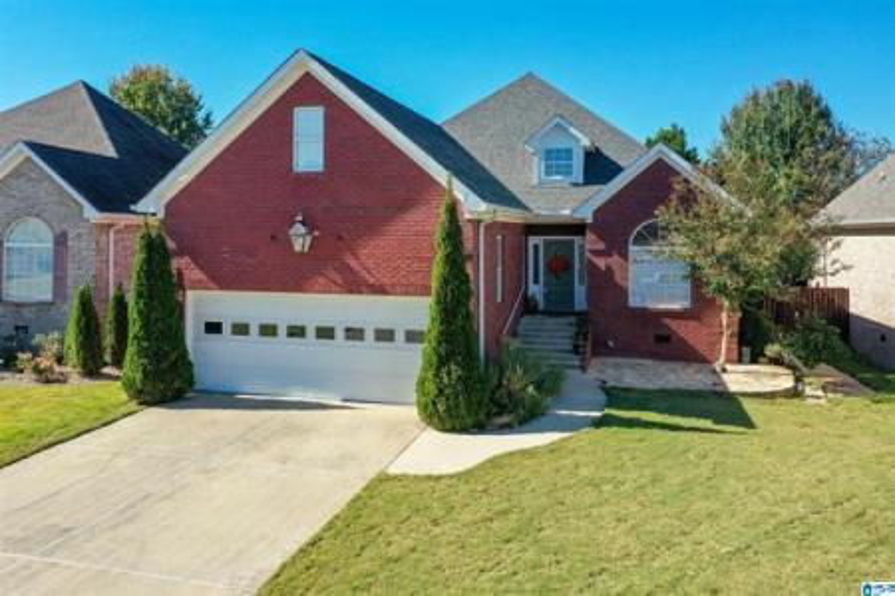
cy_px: 298
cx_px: 448
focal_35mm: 28
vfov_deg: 46.4
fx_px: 696
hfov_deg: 65.5
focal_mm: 10.26
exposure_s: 1/320
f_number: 5.6
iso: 100
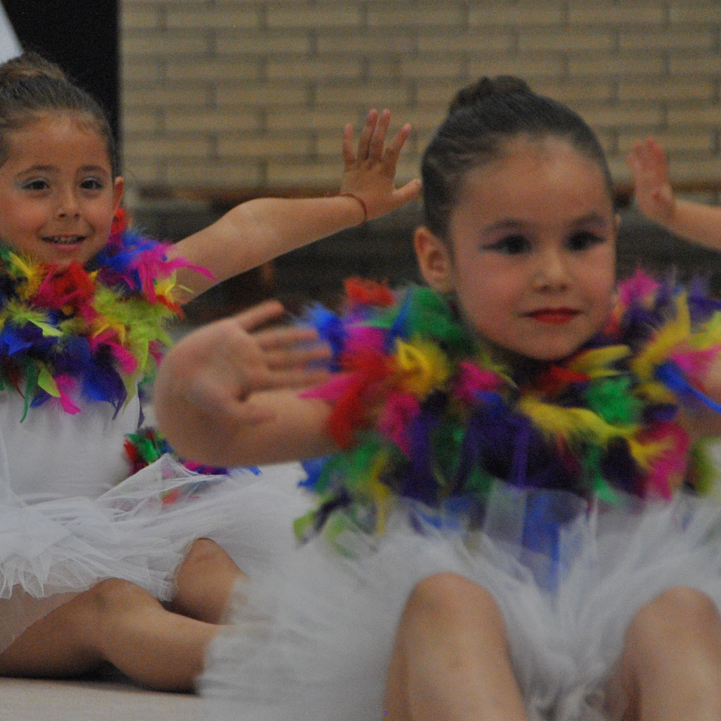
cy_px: 342
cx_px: 70
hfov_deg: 3.7
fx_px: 11288
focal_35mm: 479
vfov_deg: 3.7
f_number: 6
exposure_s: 1/250
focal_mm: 170
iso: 800
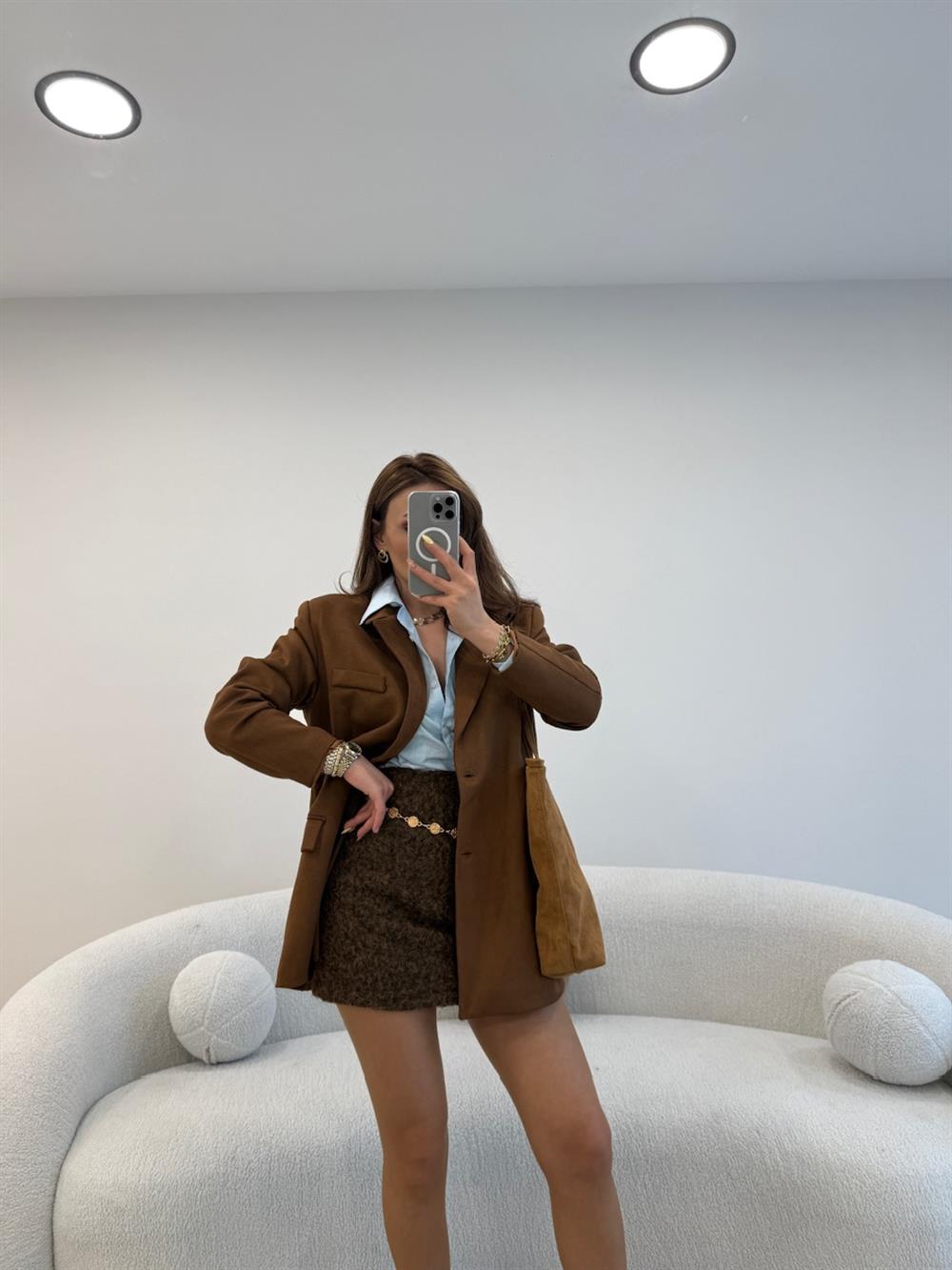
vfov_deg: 71.6
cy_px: 635
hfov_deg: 56.8
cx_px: 476
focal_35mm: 24
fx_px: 880
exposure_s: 1/121
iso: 64
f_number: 1.78
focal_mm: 6.76
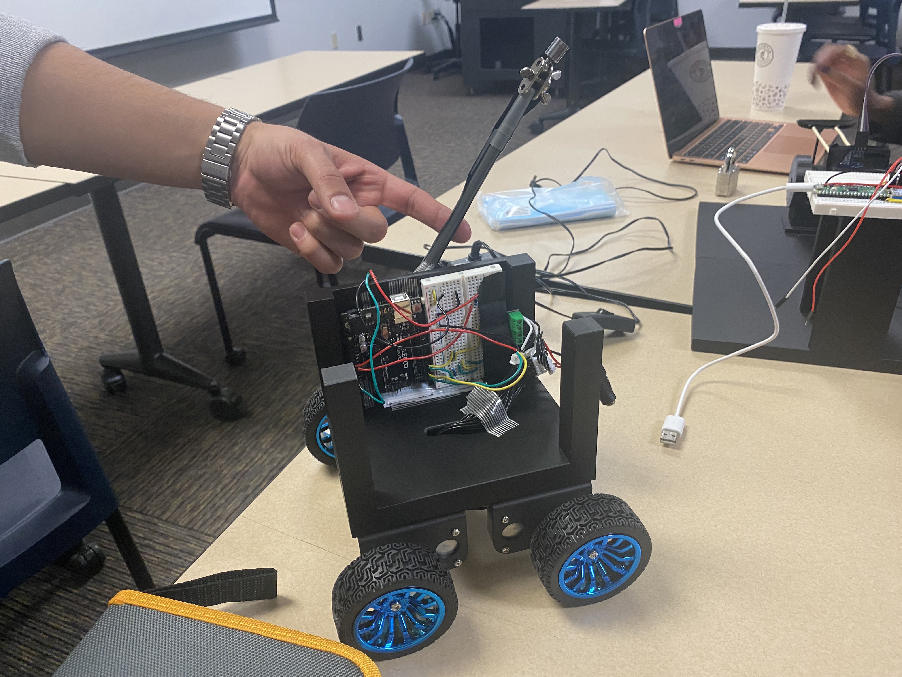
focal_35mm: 26
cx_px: 451
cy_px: 338
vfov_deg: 53.1
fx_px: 677
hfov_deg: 67.3
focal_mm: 4.25
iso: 200
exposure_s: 1/60
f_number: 1.8
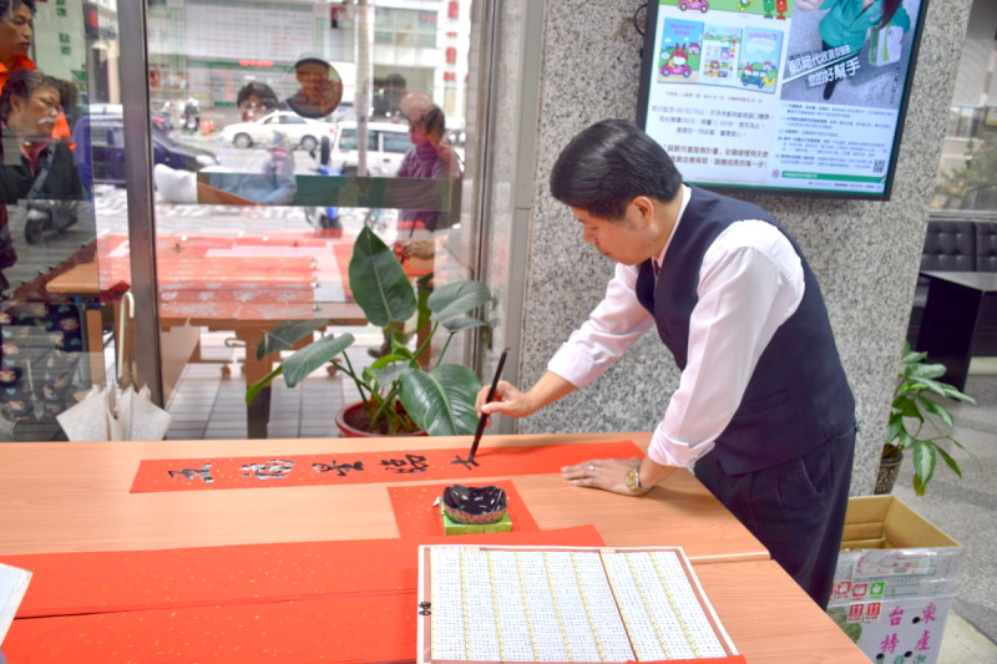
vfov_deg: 43.6
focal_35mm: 30
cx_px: 498
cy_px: 332
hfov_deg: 61.9
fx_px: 831
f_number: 4
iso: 400
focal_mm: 20
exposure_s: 1/60
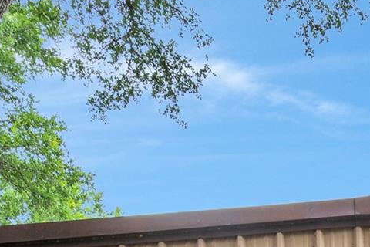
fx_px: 832
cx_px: 400
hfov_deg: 23.6
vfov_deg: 14.0
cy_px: 503
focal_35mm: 81
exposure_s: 1/100
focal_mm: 13
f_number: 9
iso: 200
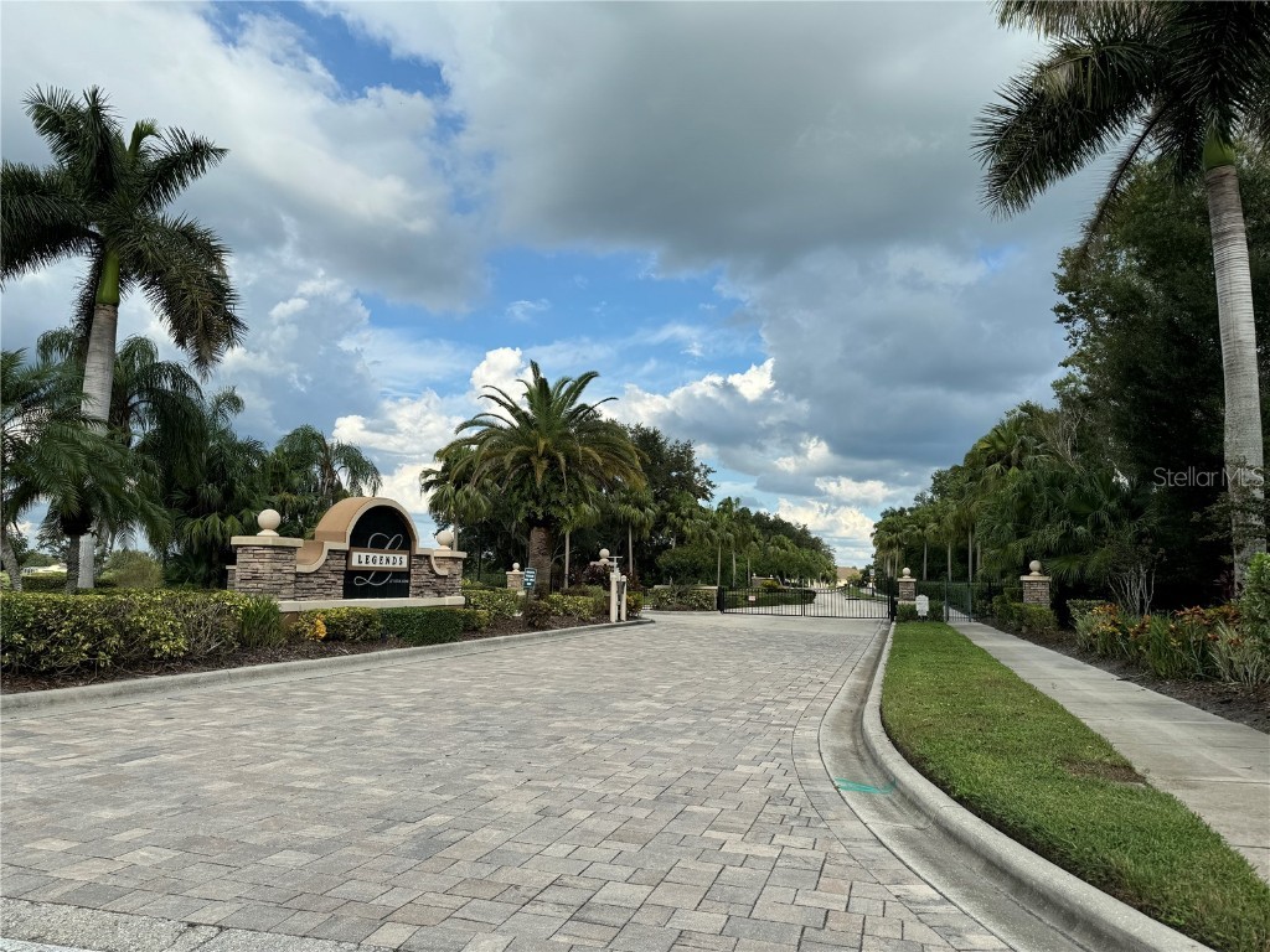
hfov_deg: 71.6
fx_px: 881
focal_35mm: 24
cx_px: 635
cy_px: 476
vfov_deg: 56.8
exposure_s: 1/4950
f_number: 1.78
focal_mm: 6.76
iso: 80
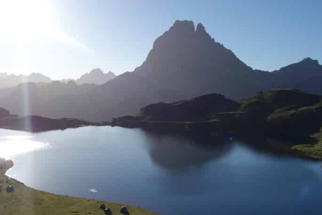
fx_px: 376
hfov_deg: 46.4
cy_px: 94
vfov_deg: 31.8
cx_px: 165
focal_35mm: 42
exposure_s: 1/800
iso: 125
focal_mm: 10.4
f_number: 5.6
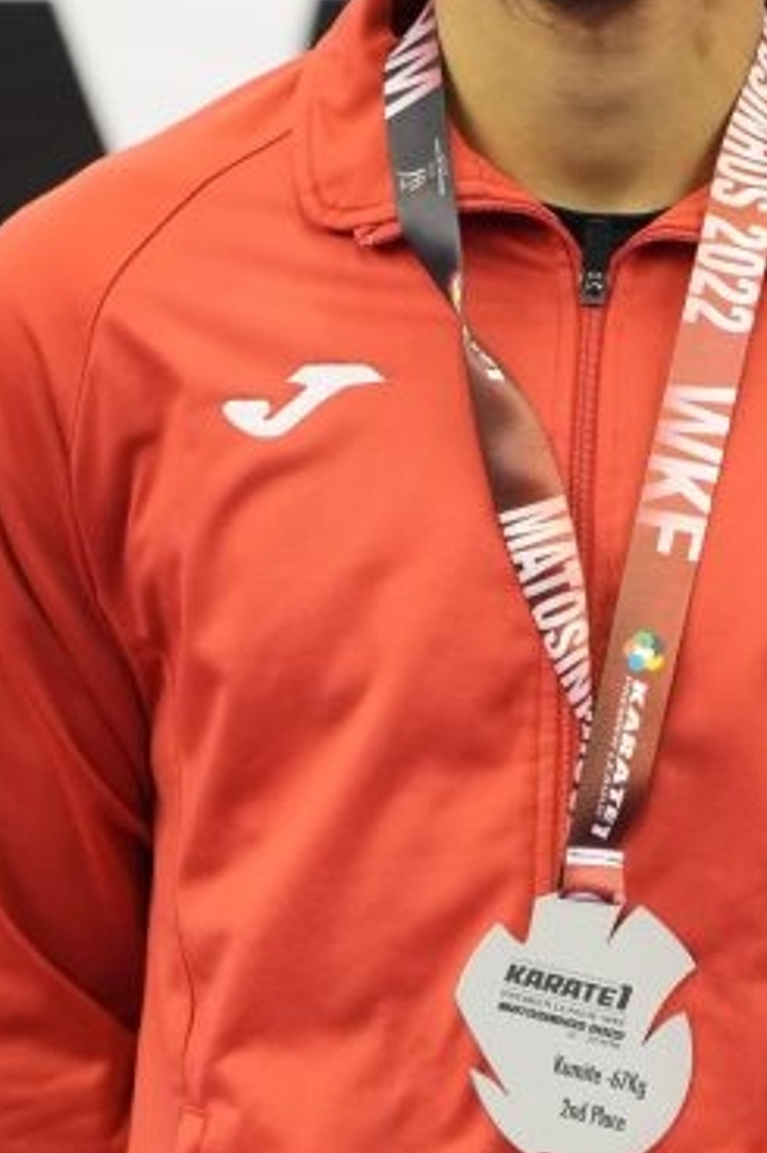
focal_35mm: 652
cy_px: 677
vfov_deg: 3.2
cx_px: 479
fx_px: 20855
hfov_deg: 2.1
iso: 1250
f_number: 2.8
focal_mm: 200
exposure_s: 1/250
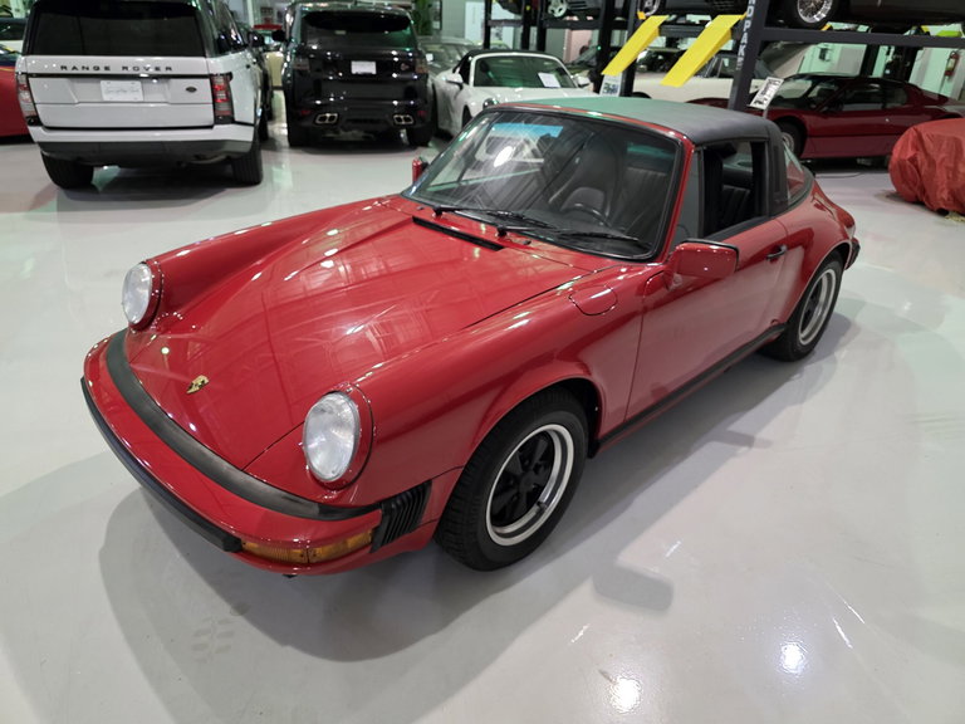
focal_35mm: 23
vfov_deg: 58.9
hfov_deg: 73.9
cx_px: 482
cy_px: 362
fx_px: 641
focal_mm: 6.3
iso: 800
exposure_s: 1/120
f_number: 1.7
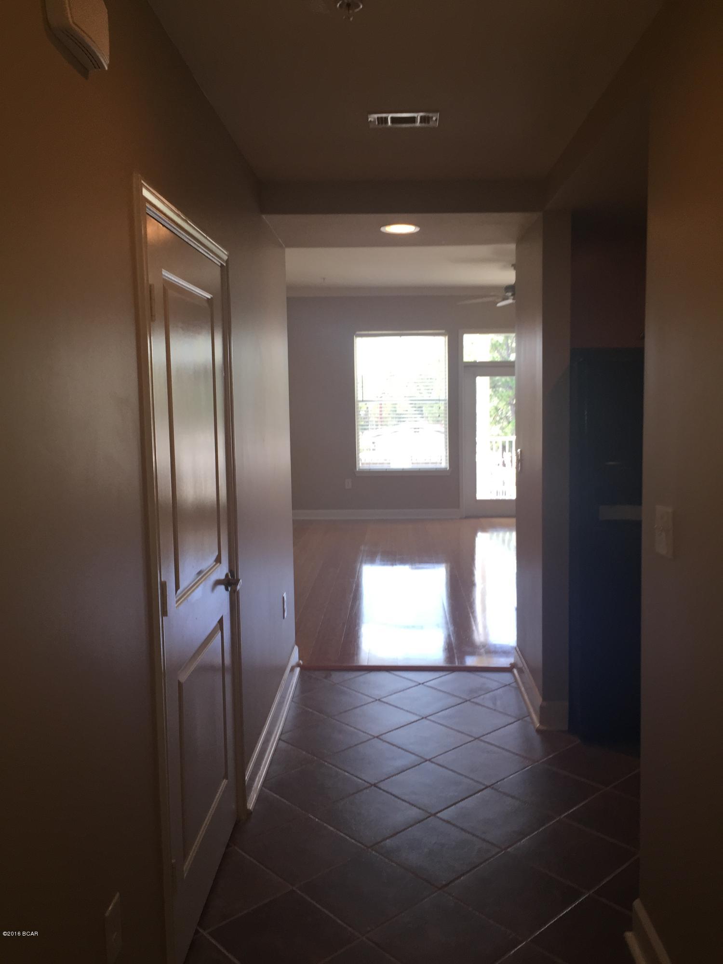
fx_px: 808
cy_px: 482
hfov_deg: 48.2
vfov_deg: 61.7
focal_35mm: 29
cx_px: 362
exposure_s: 1/120
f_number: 2.2
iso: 50
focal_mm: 4.15
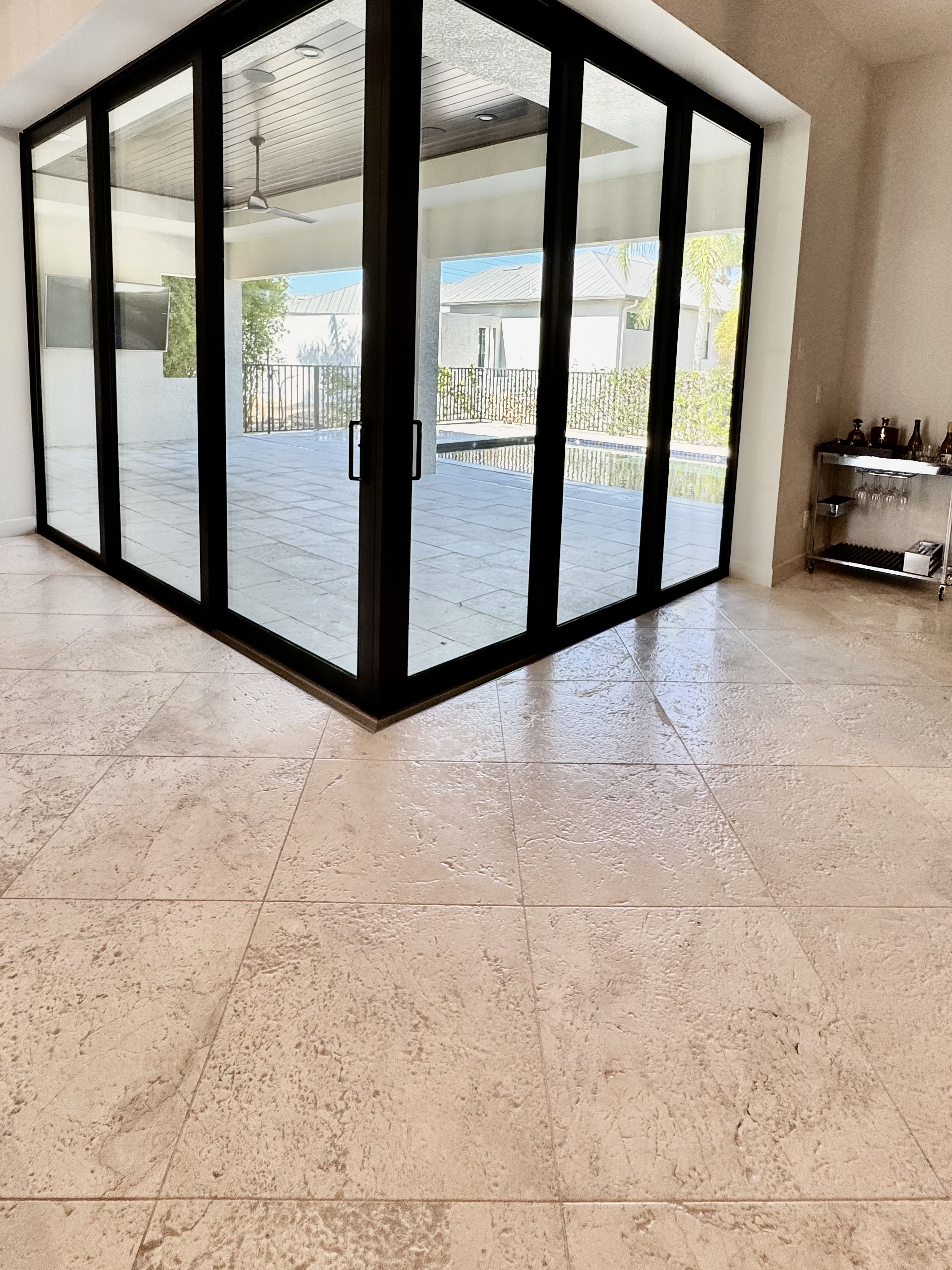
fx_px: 733
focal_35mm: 20
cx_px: 473
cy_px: 452
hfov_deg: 66.0
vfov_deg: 79.7
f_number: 2.2
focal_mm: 2.22
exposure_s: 1/140
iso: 40
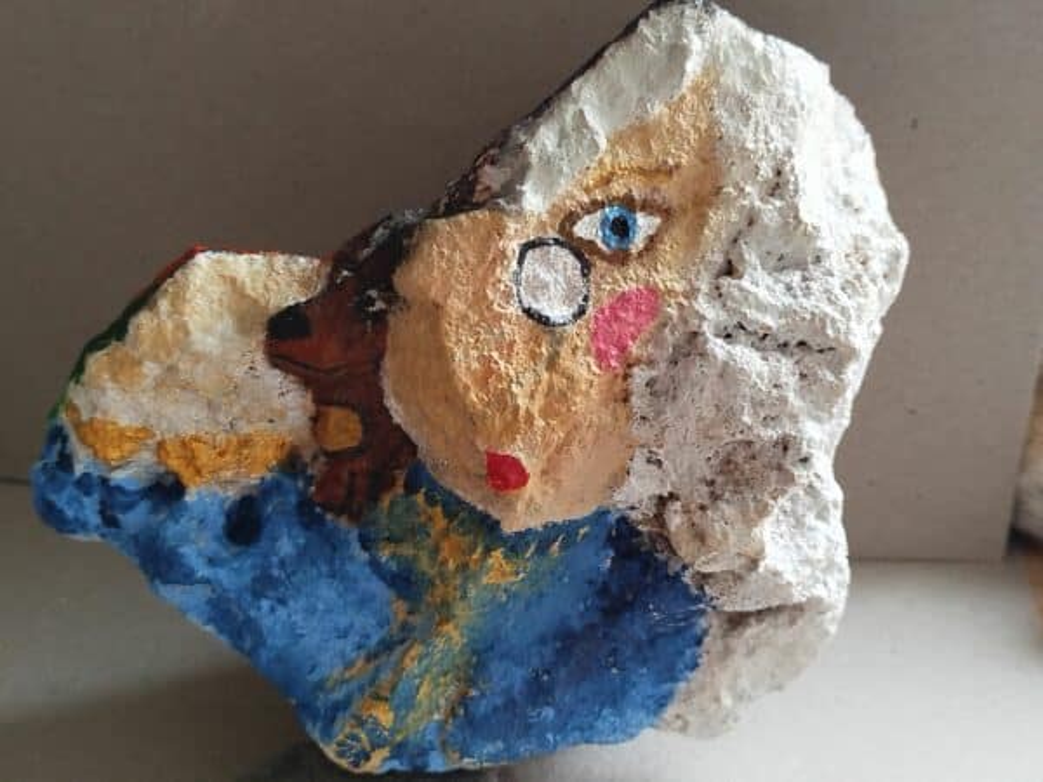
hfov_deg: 39.7
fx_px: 1446
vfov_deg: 30.3
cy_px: 391
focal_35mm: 48
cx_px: 522
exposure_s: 1/25
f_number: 1.7
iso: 500
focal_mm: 5.31
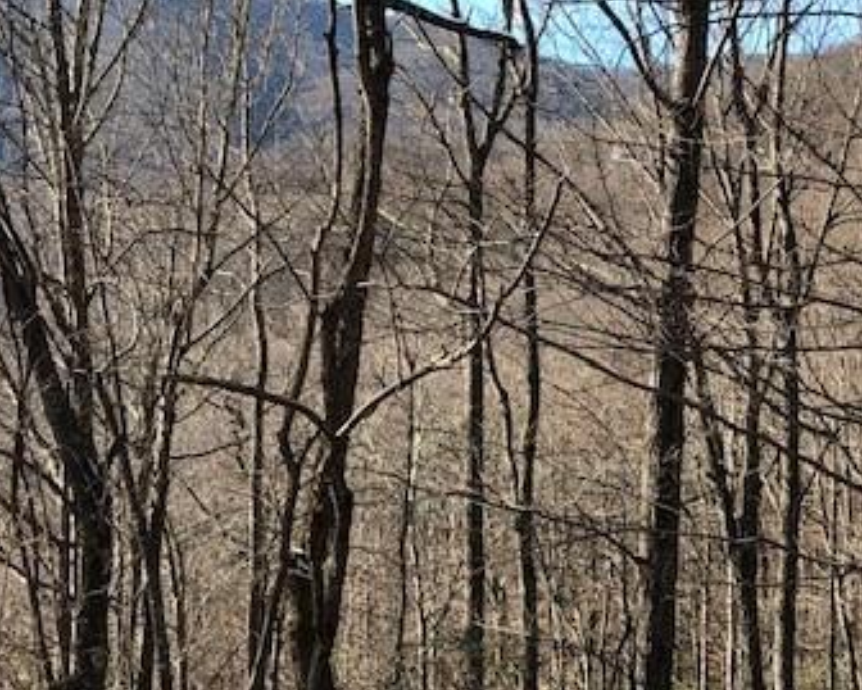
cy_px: 364
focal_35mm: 52
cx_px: 621
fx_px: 1327
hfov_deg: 35.4
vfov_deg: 29.1
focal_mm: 3.99
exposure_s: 1/481
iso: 20
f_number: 1.8
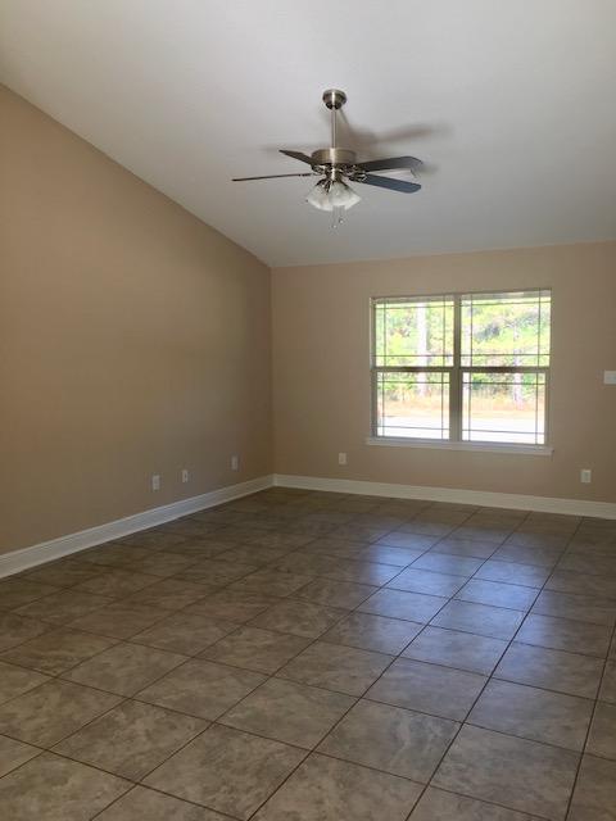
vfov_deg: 61.7
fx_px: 688
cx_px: 308
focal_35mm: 29
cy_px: 410
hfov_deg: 48.2
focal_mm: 4.15
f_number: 2.2
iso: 25
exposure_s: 1/40
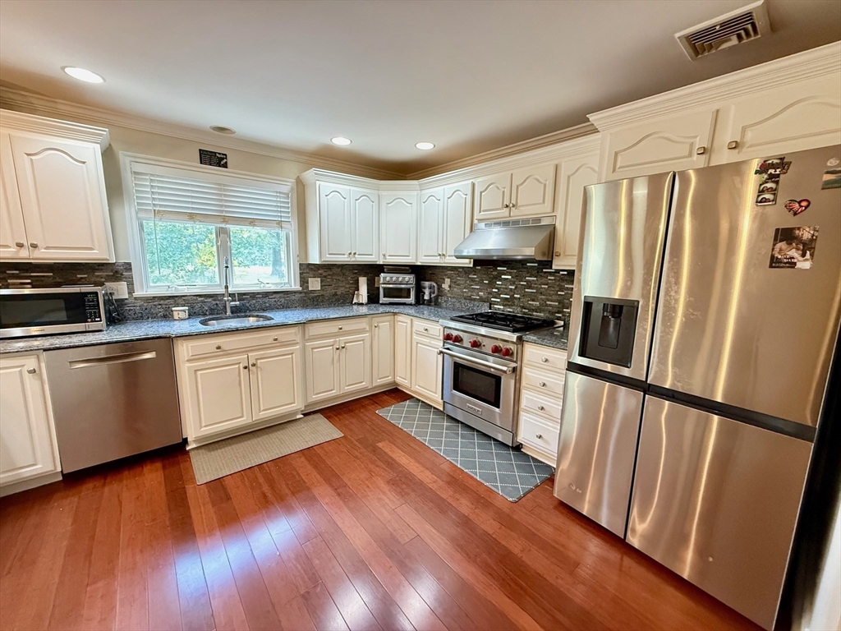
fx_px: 340
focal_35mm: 14
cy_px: 316
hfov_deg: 102.1
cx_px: 420
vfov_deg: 85.7
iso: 640
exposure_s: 1/60
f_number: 2.2
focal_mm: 2.22
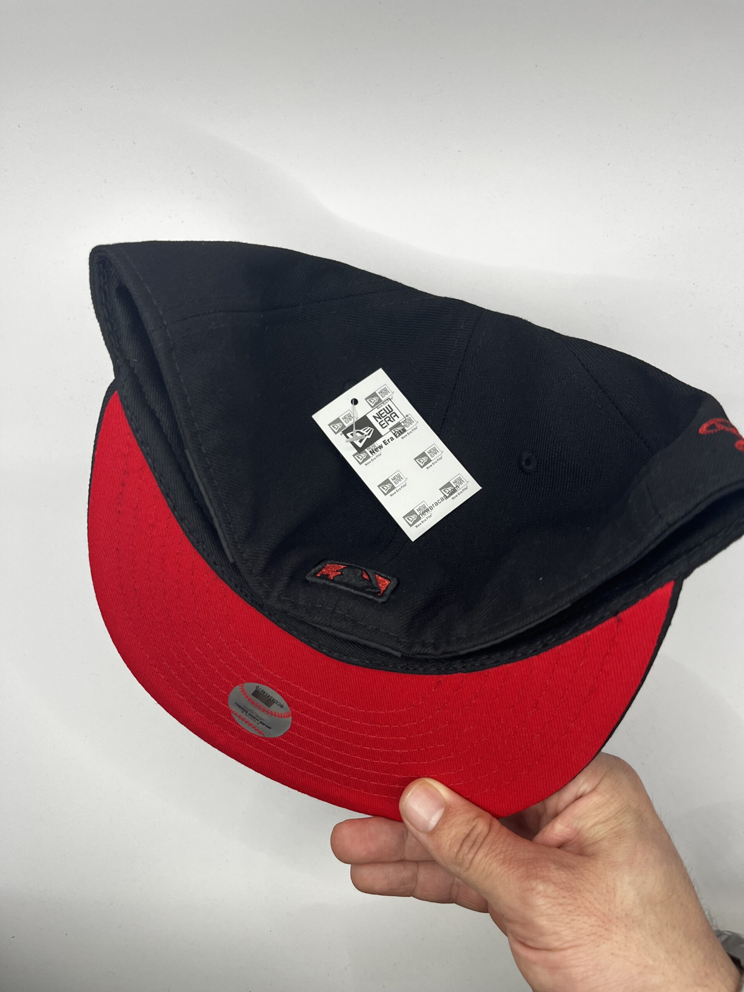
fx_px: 745
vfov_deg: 67.3
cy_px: 496
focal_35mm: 26
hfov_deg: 53.1
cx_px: 372
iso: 80
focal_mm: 5.1
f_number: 1.6
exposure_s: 1/118
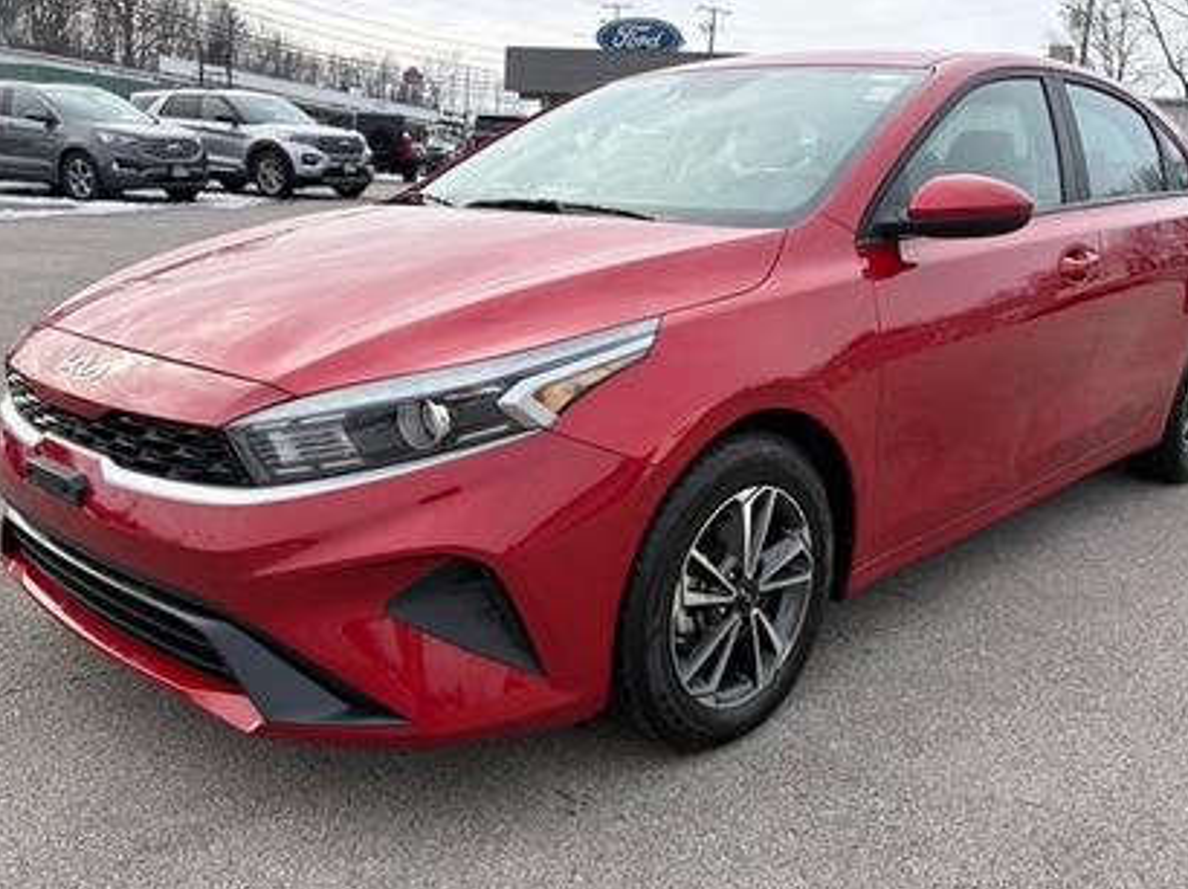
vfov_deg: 44.0
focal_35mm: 32
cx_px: 655
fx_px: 1098
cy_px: 498
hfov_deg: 56.7
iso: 50
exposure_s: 1/1287
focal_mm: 5.96
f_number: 1.6
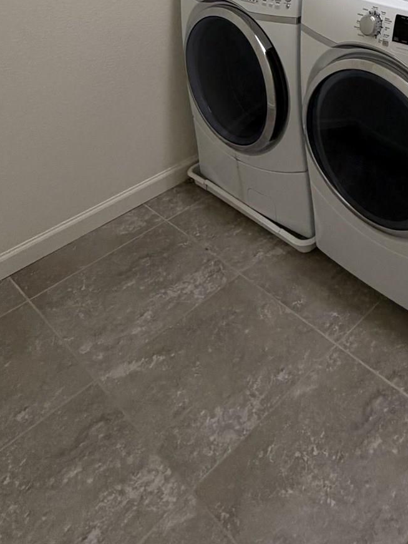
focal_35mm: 37
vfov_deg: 40.0
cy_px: -64
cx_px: 436
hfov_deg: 34.1
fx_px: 581
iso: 160
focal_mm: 2.22
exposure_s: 1/120
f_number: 2.2
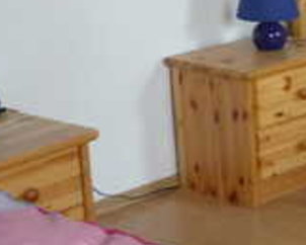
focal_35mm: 128
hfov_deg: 14.5
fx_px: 1160
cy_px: 85
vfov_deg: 12.1
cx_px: 373
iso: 320
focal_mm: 5.5
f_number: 2.8
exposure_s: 1/30
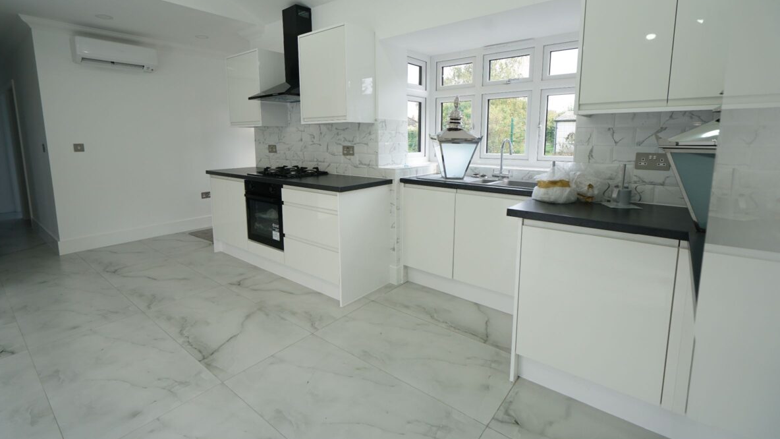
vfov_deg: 63.6
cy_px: 185
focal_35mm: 17
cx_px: 390
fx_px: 352
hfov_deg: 95.9
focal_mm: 16
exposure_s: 1/125
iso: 500
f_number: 5
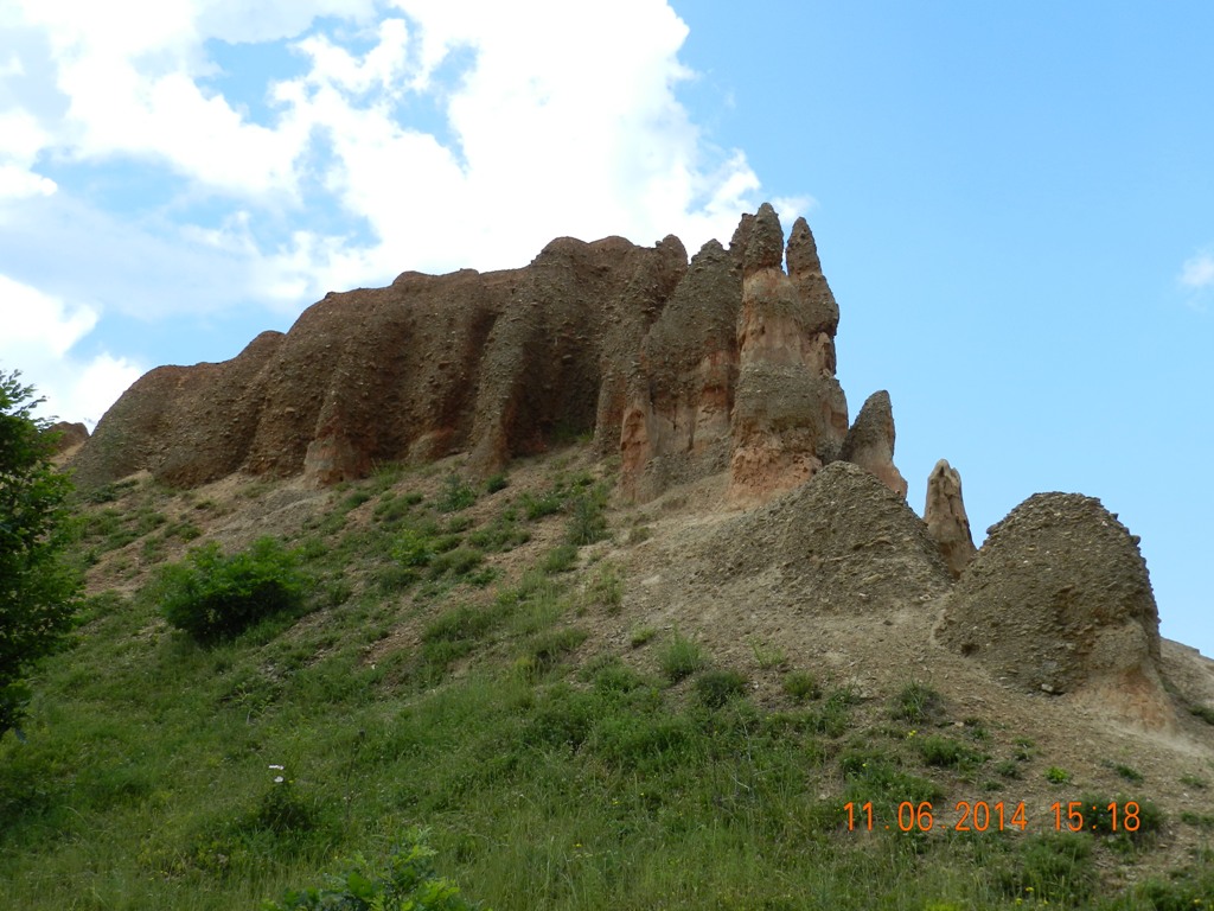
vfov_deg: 37.7
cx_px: 607
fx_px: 1333
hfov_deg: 49.0
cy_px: 456
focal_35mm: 38
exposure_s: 1/640
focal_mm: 6.7
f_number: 4
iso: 160
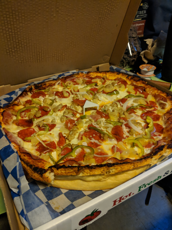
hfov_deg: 51.4
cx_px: 86
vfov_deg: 65.3
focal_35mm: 27
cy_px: 115
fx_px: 179
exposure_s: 1/30
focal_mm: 4.44
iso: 428
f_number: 1.8
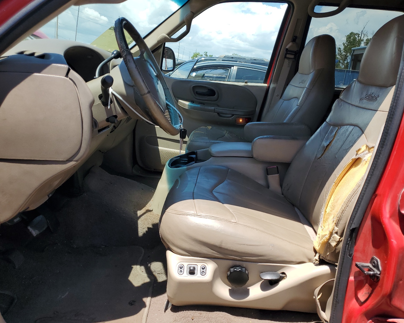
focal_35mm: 28
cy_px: 163
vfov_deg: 51.5
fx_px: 335
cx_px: 215
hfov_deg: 62.2
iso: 50
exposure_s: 1/1429
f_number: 1.5
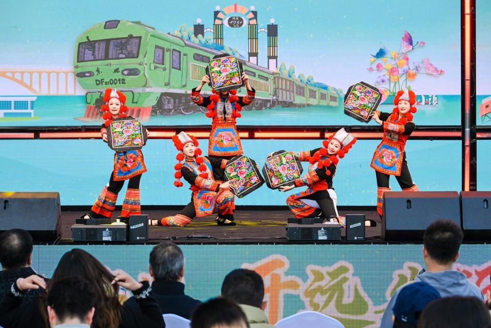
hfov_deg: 18.6
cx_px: 246
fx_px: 1500
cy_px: 164
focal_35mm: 110
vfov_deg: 12.5
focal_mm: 110
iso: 800
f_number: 9
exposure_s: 1/320
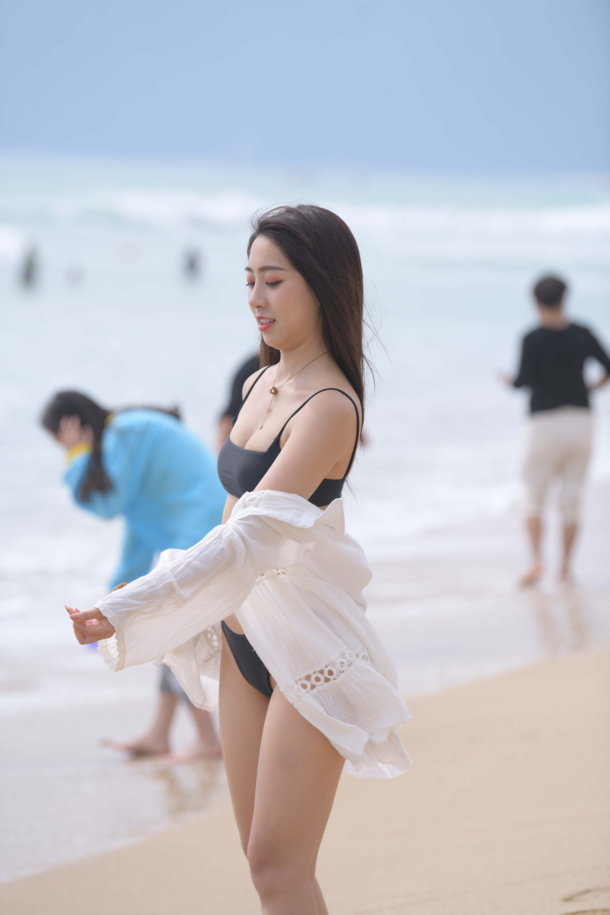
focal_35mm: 150
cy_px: 458
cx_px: 305
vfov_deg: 13.7
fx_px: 3812
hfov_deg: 9.1
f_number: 3.5
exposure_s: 1/1000
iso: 64
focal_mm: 150
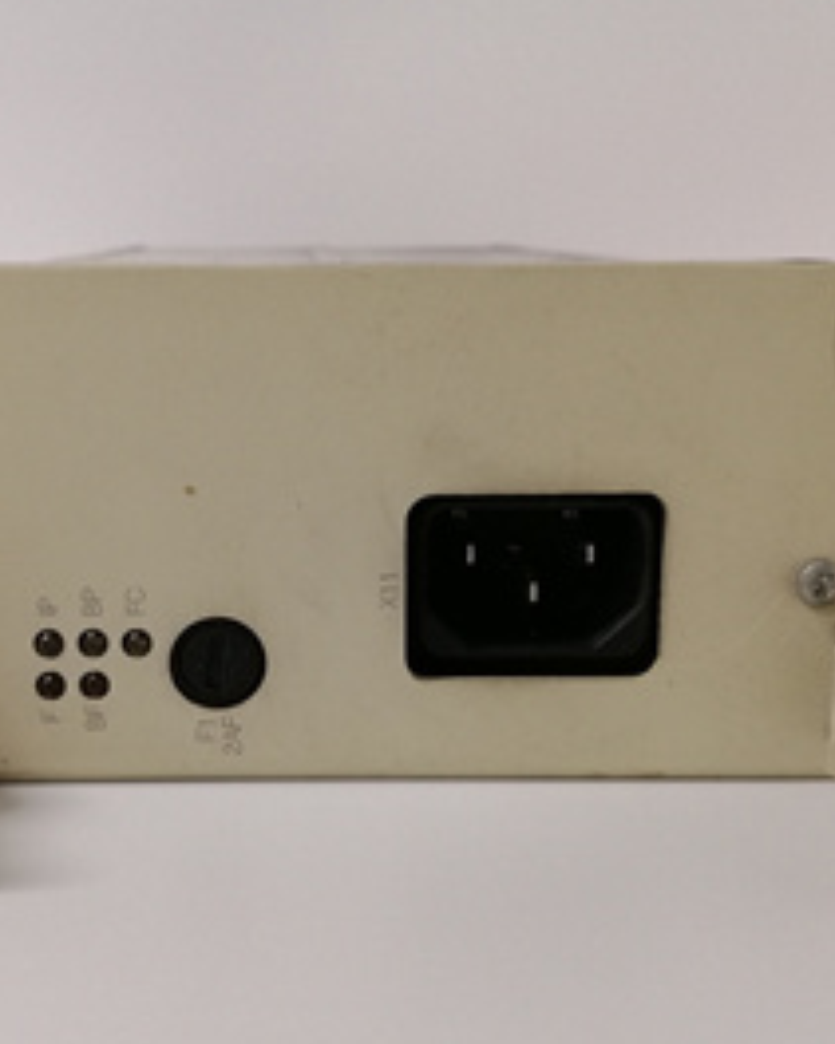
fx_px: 1484
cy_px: 556
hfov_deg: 31.3
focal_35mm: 48
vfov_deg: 38.8
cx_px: 317
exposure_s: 1/33.3
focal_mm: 3.81
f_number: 2.2
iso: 200
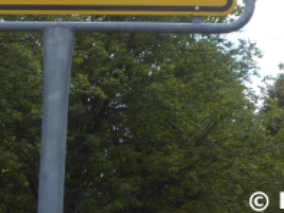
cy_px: -24
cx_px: 151
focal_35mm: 169
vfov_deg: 8.7
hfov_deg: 11.7
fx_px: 1387
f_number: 4.6
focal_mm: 13.2
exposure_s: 1/320
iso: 80
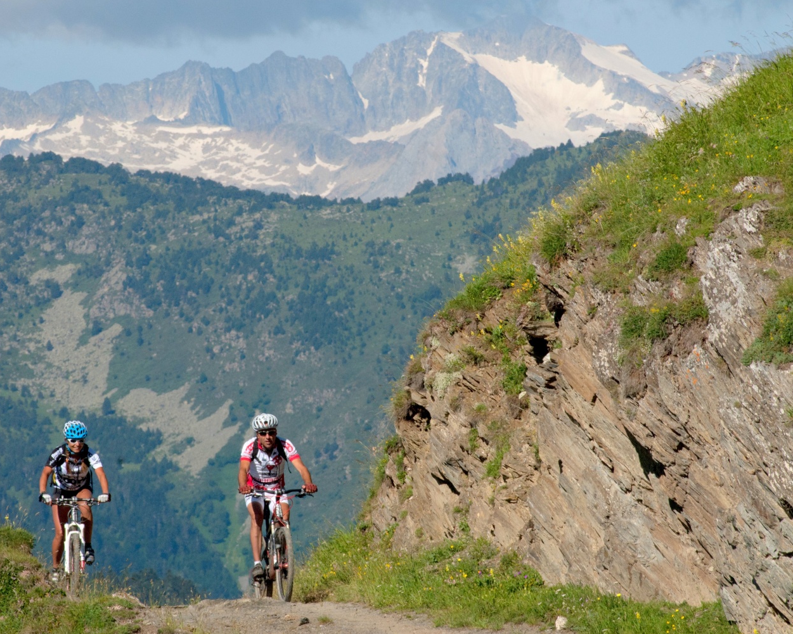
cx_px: 345
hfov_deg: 5.7
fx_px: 7933
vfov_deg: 4.6
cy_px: 317
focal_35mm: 338
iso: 320
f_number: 16
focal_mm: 200
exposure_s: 1/640
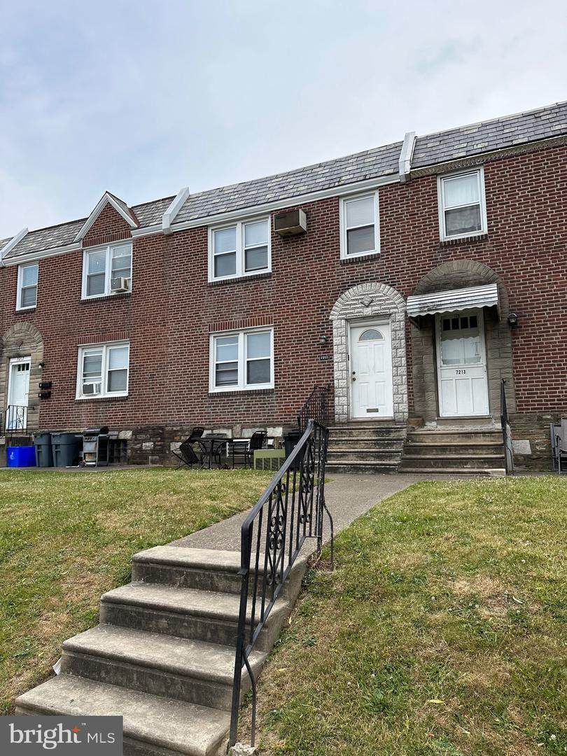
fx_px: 524
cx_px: 284
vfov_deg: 71.6
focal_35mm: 24
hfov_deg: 56.8
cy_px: 378
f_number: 1.78
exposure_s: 1/1541
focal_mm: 6.86
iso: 80
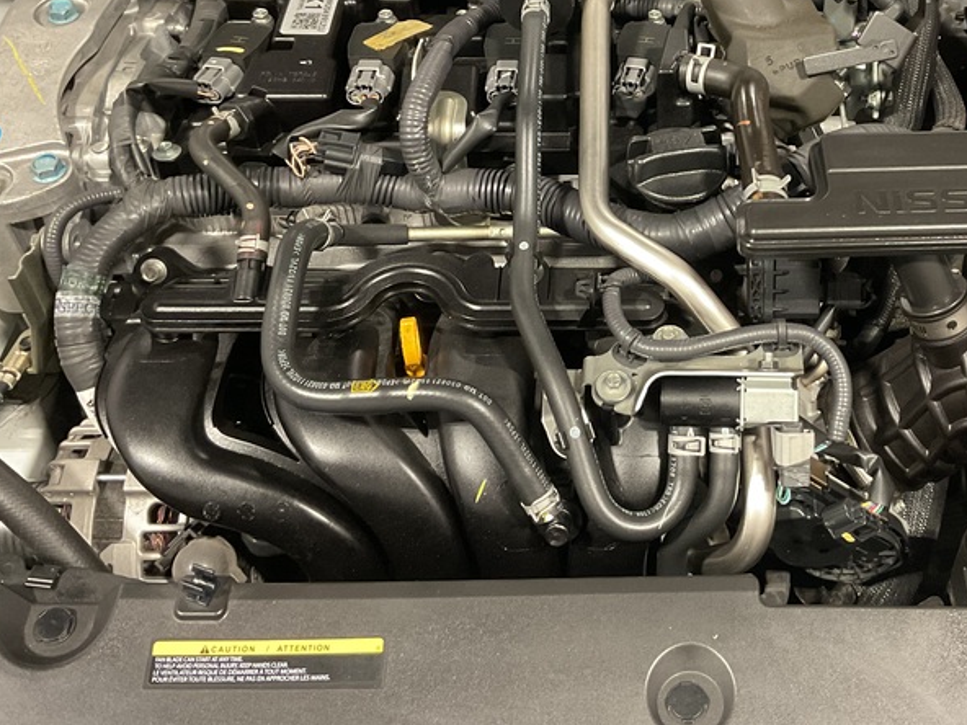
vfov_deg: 30.5
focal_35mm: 47
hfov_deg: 39.7
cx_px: 675
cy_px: 202
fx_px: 1313
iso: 250
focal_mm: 3
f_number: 1.8
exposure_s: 1/40
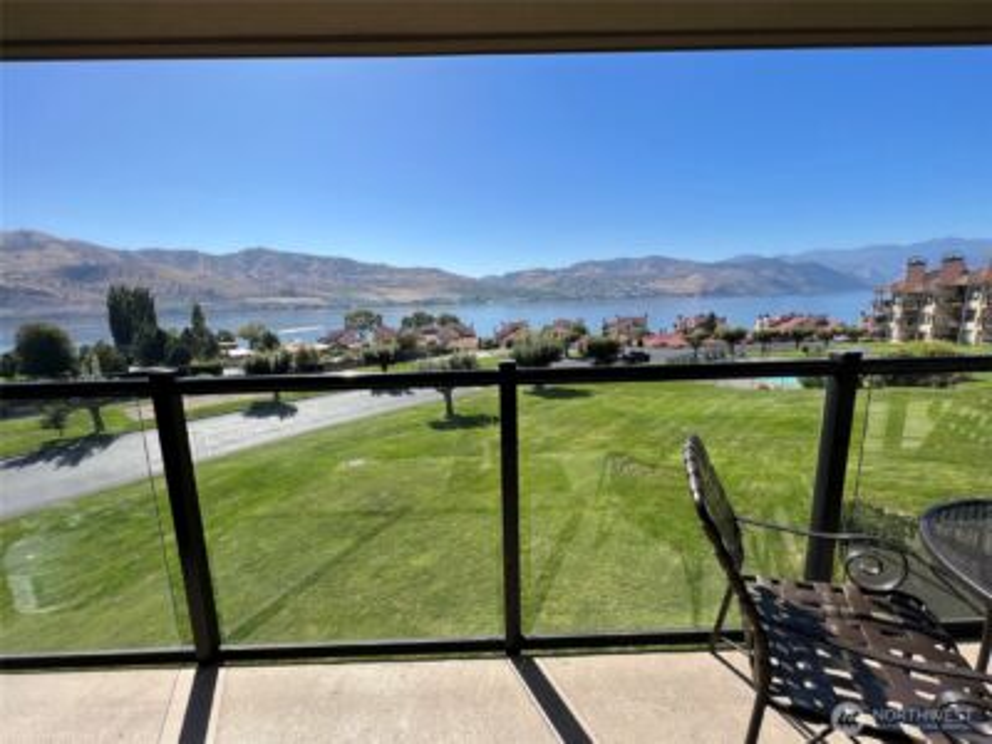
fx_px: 373
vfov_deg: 89.9
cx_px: 496
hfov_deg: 106.2
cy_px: 372
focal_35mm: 13
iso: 32
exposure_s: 1/1488
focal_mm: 1.57
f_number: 1.8
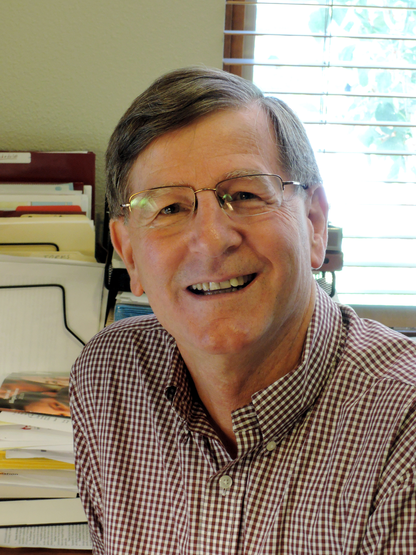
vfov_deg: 20.7
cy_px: 278
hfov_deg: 15.6
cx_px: 208
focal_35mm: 95
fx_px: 1522
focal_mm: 20.2
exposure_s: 1/15
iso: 800
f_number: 6.3
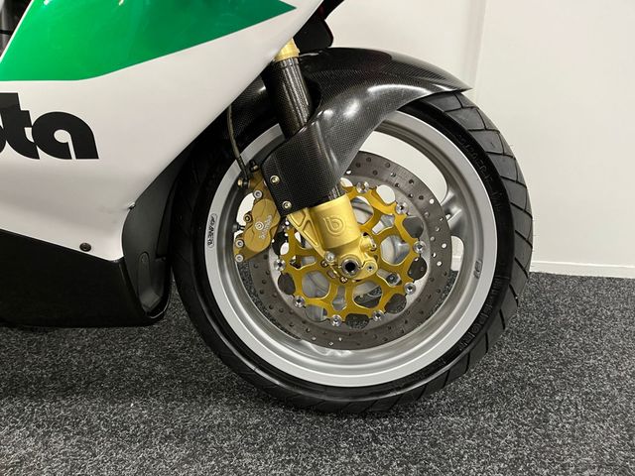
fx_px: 477
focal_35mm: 26
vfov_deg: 53.1
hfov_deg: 67.3
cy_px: 238
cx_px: 318
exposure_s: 1/50
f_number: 1.6
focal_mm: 5.1
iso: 250
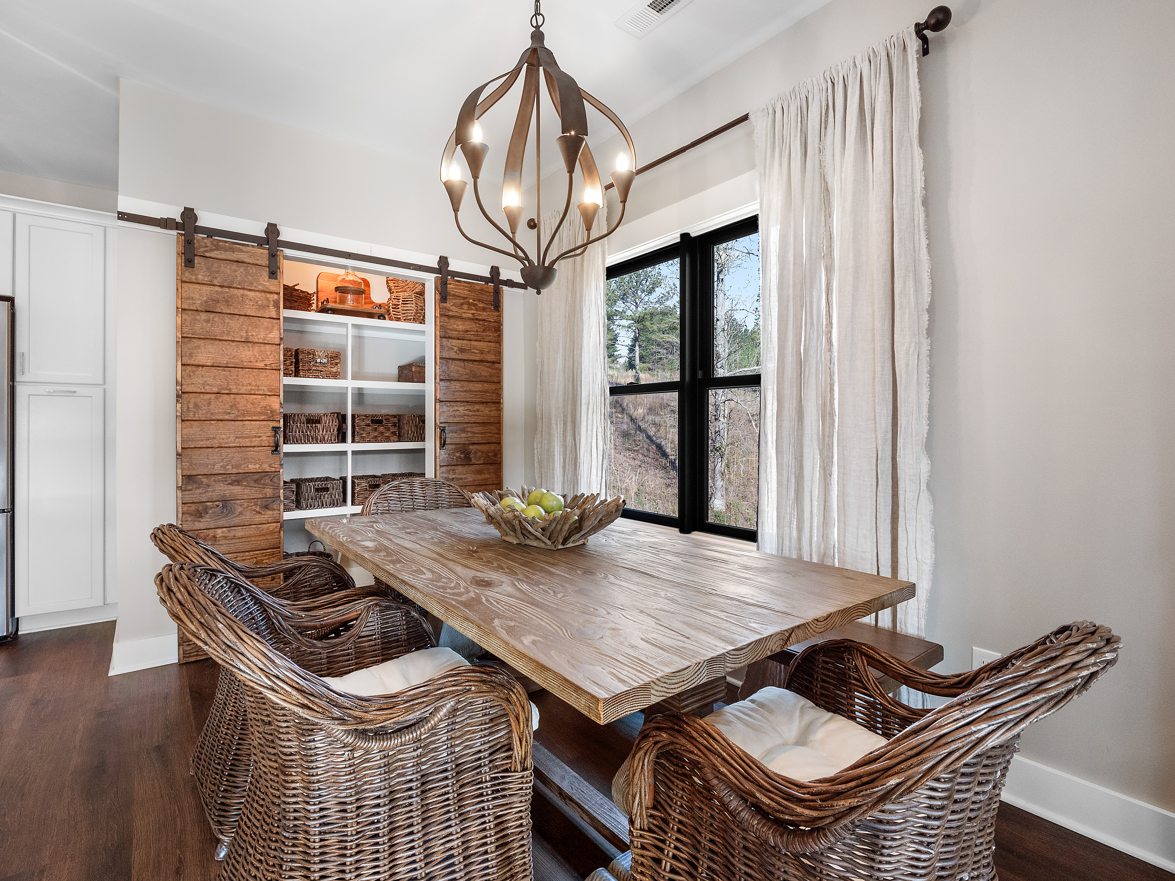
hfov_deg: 94.5
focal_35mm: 16
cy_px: 440
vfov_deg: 78.1
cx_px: 588
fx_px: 543
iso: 400
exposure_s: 1/25
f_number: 5.6
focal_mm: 8
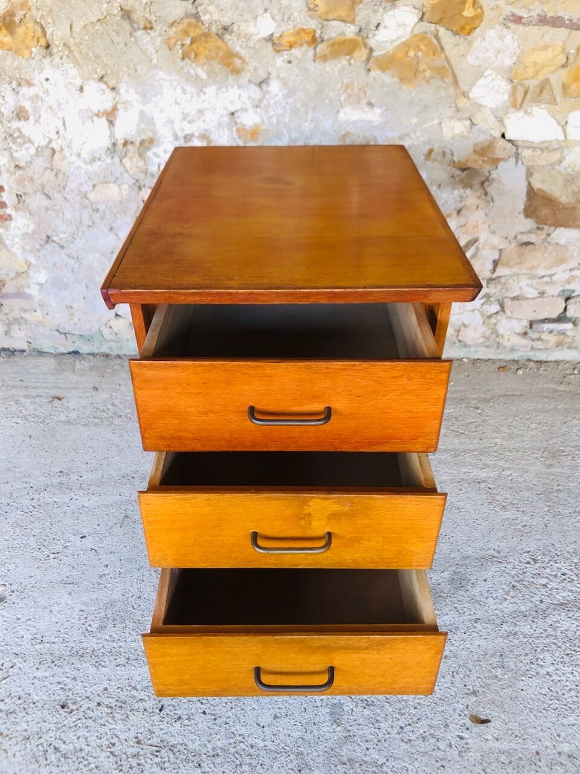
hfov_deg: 49.7
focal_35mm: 28
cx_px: 290
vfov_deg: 63.4
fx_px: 626
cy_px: 387
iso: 32
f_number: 1.8
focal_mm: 3.99
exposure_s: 1/33
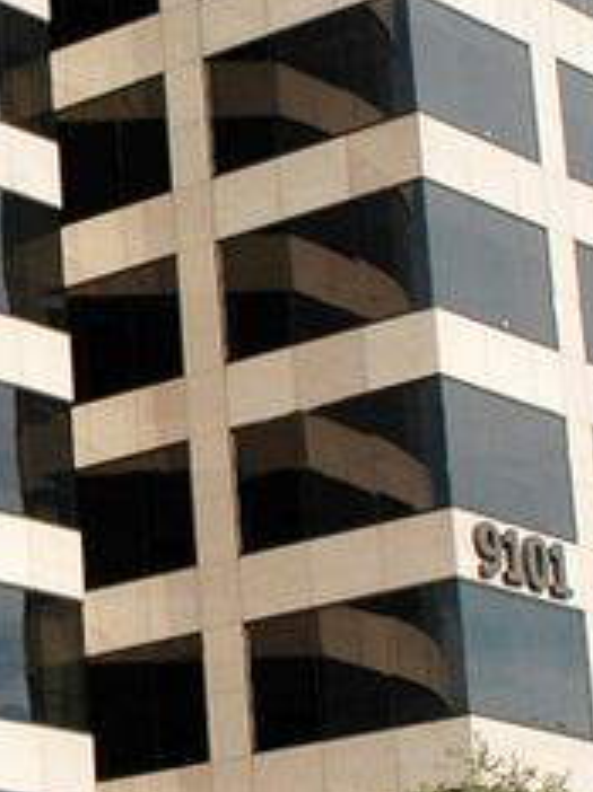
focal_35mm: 148
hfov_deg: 9.5
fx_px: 3386
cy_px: 501
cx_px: -491
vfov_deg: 13.3
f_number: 9
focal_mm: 25
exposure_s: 1/320
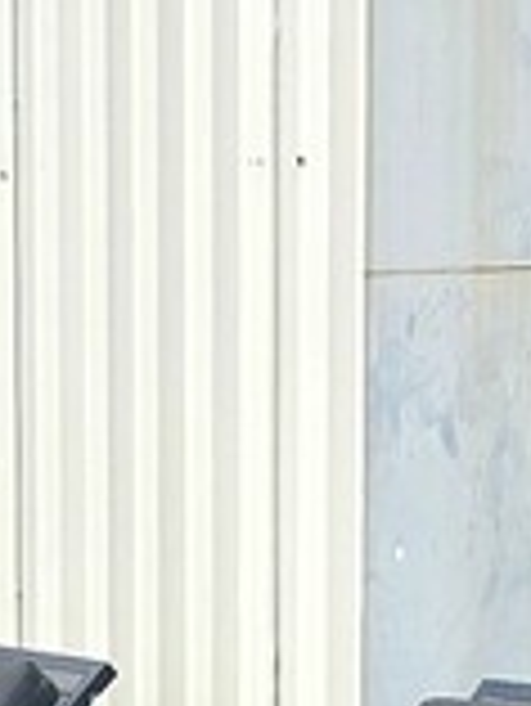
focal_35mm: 158
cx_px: 428
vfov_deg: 12.4
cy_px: 621
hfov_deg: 9.4
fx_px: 3227
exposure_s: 1/1433
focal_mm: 6.3
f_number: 1.7
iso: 10
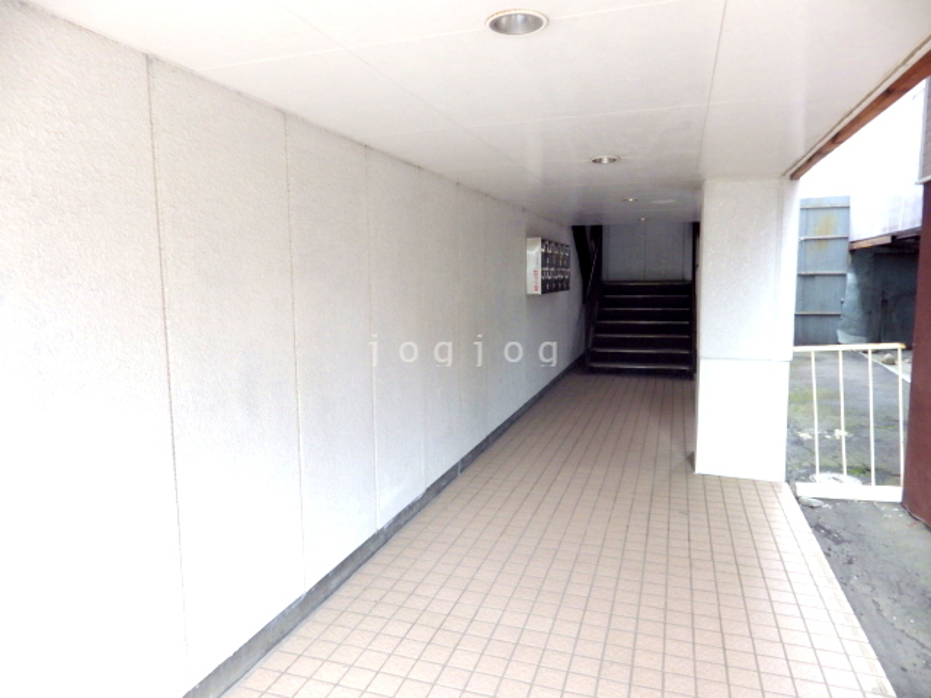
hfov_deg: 76.4
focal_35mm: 22
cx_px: 466
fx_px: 592
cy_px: 349
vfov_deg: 61.1
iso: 100
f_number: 3.1
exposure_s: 1/60
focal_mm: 4
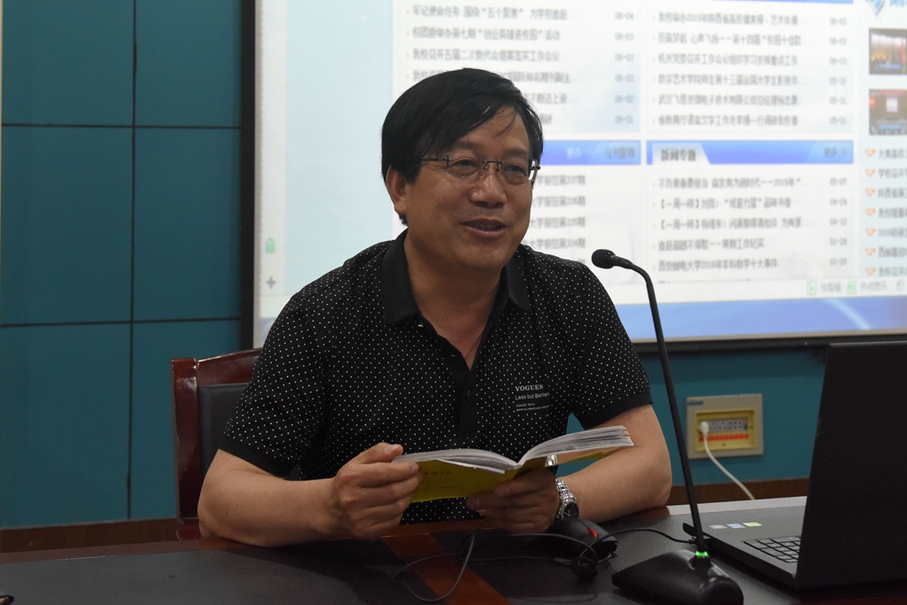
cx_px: 454
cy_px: 302
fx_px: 957
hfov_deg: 50.7
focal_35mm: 38
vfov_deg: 35.1
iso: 3200
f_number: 5.6
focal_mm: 38
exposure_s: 1/125
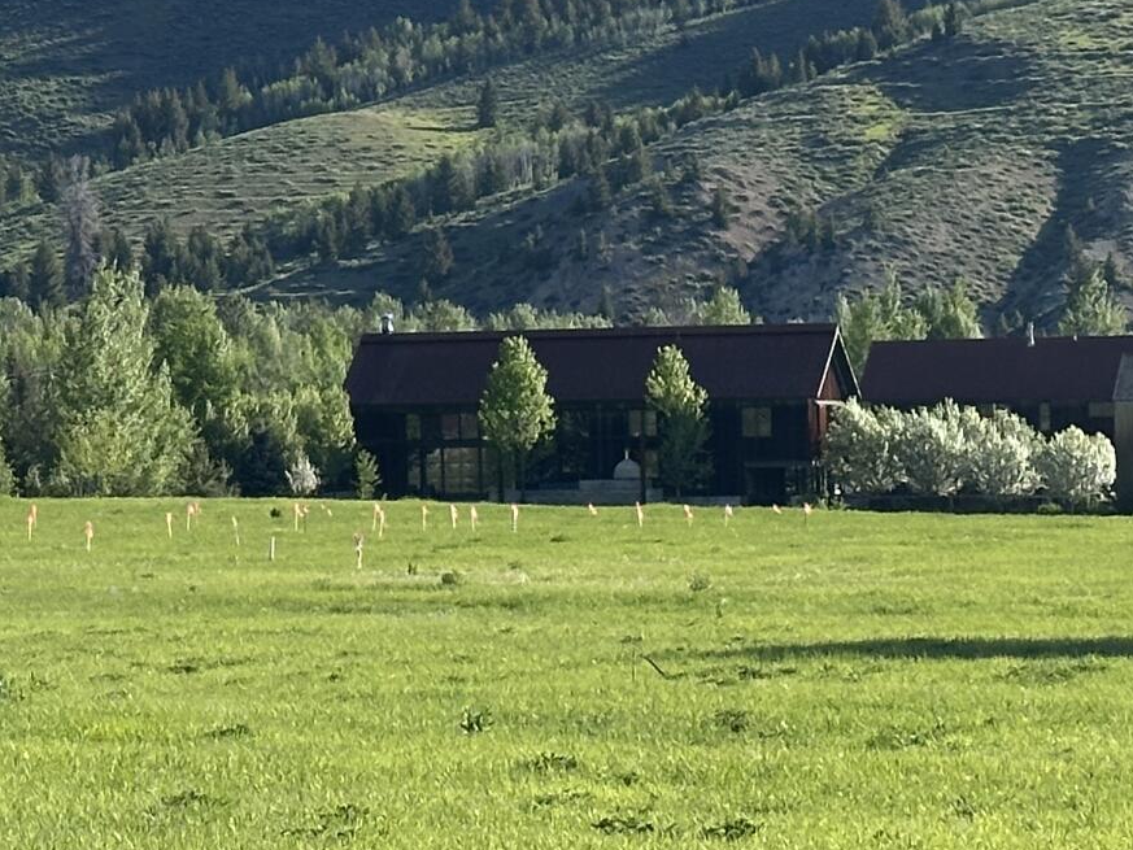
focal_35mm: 165
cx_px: -131
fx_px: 5401
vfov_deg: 9.0
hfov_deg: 11.8
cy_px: 176
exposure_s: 1/3155
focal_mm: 6.86
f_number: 1.78
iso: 64
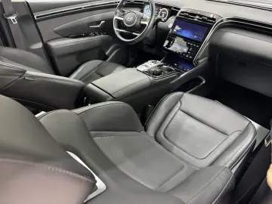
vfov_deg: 56.8
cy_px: 102
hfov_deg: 71.6
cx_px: 136
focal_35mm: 24
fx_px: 189
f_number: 1.78
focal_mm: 6.76
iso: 1000
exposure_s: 1/40
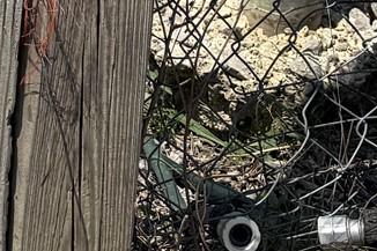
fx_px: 1643
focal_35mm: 157
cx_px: -139
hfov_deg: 12.6
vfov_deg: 8.4
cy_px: -222
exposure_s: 1/7353
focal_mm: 6.76
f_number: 1.78
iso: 80
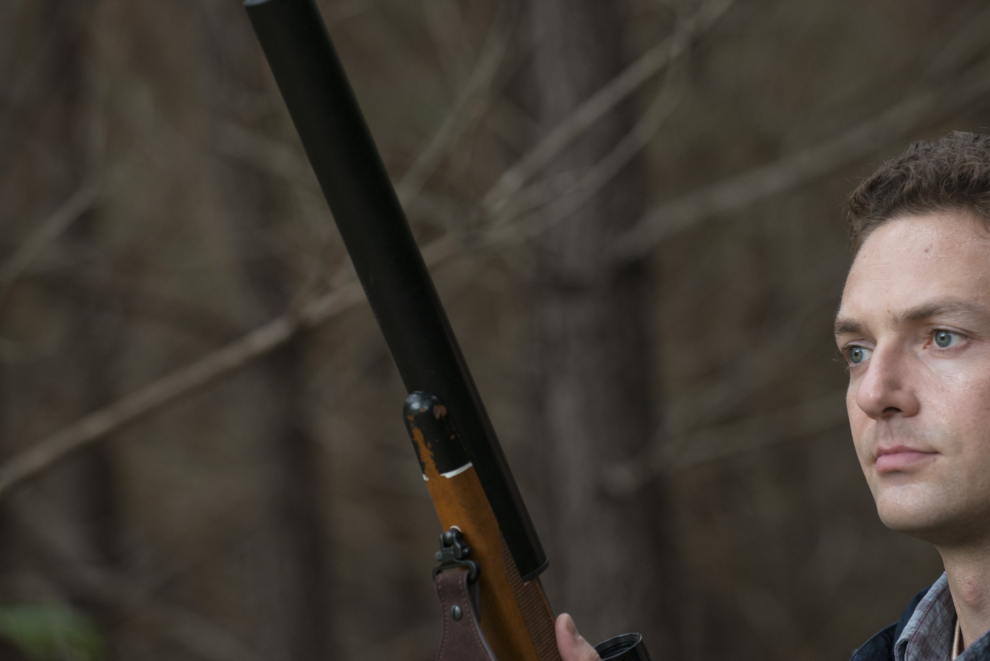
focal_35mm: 167
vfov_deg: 8.2
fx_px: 4594
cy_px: 354
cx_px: 620
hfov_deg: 12.3
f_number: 4.5
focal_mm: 130
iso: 800
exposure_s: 1/320
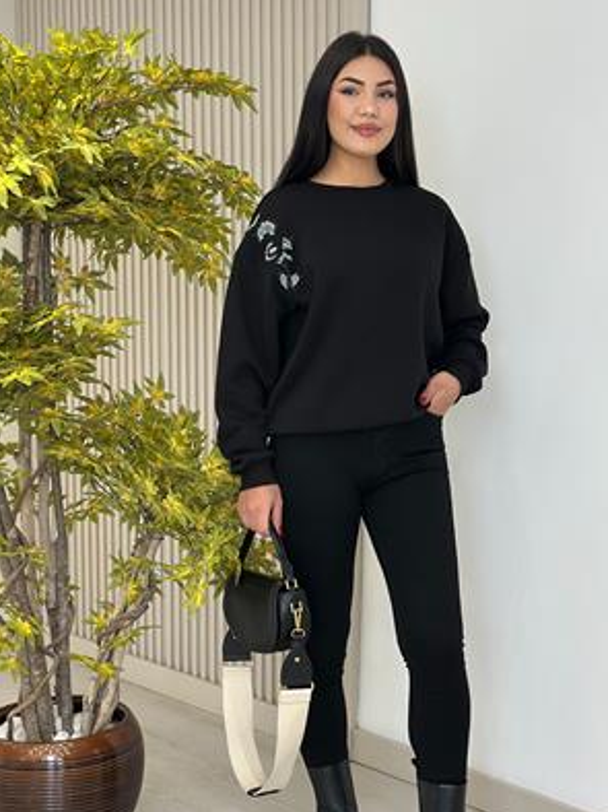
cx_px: 344
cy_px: 413
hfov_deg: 22.5
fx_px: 1524
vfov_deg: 29.8
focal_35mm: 65
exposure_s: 1/215
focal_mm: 6.86
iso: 80
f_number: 1.78
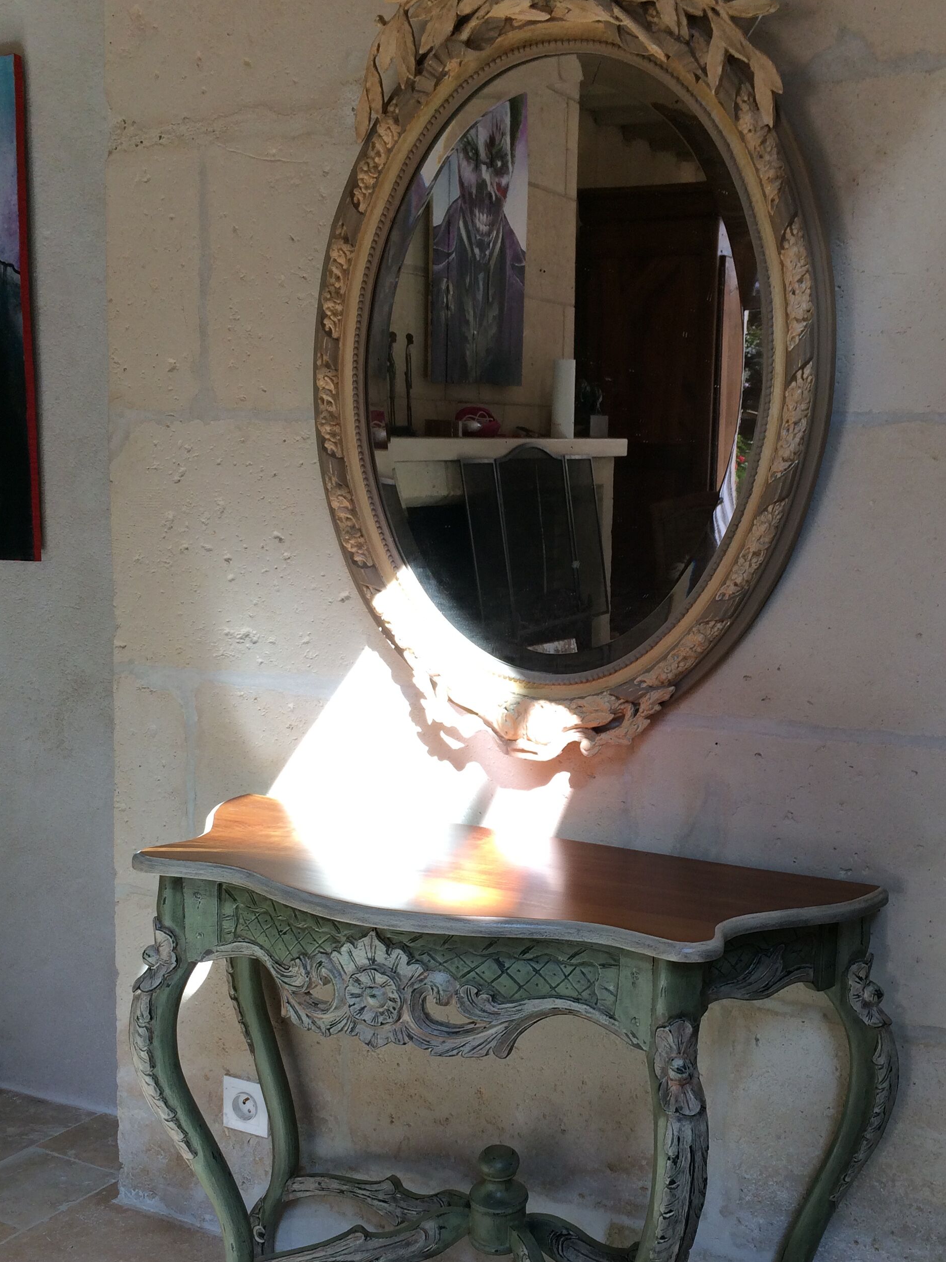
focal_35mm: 38
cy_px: 767
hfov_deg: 37.6
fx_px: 1385
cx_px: 561
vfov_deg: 48.6
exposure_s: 1/100
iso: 40
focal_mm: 4.15
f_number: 2.2
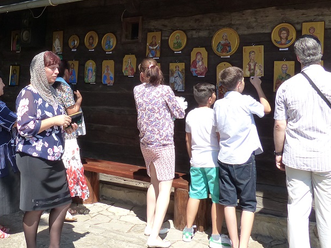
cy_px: 68
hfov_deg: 38.0
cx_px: 88
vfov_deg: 29.3
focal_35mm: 49
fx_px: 469
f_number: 4
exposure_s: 1/320
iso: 160
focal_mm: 4.5
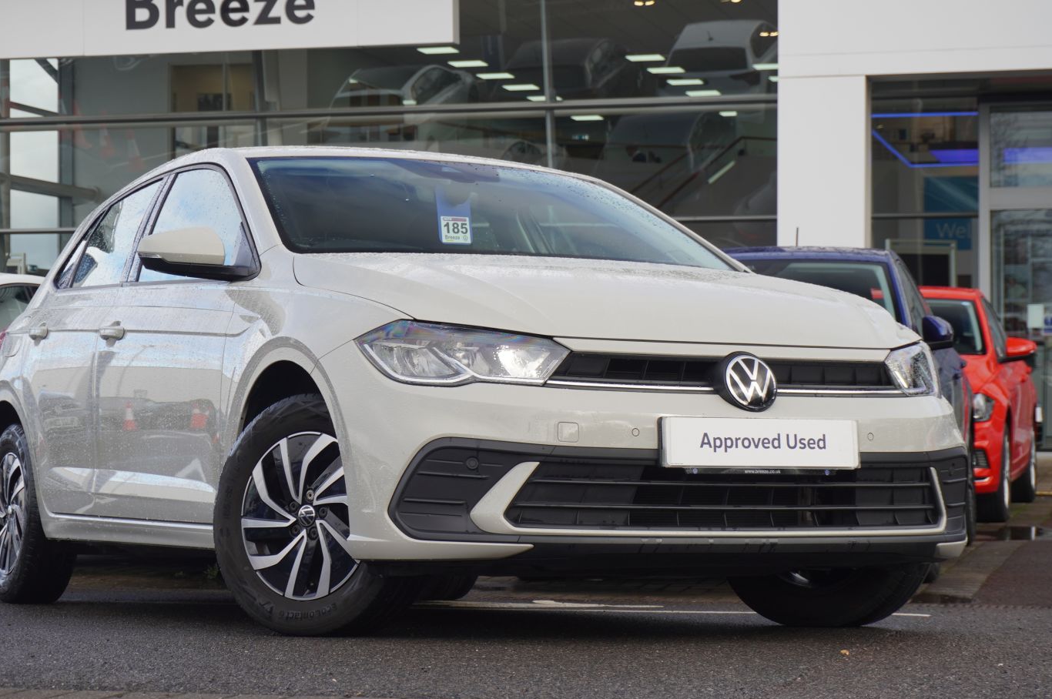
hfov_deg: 24.6
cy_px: 348
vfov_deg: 16.5
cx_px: 467
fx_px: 2411
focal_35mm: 83
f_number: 5.6
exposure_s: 1/90
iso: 100
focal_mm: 47
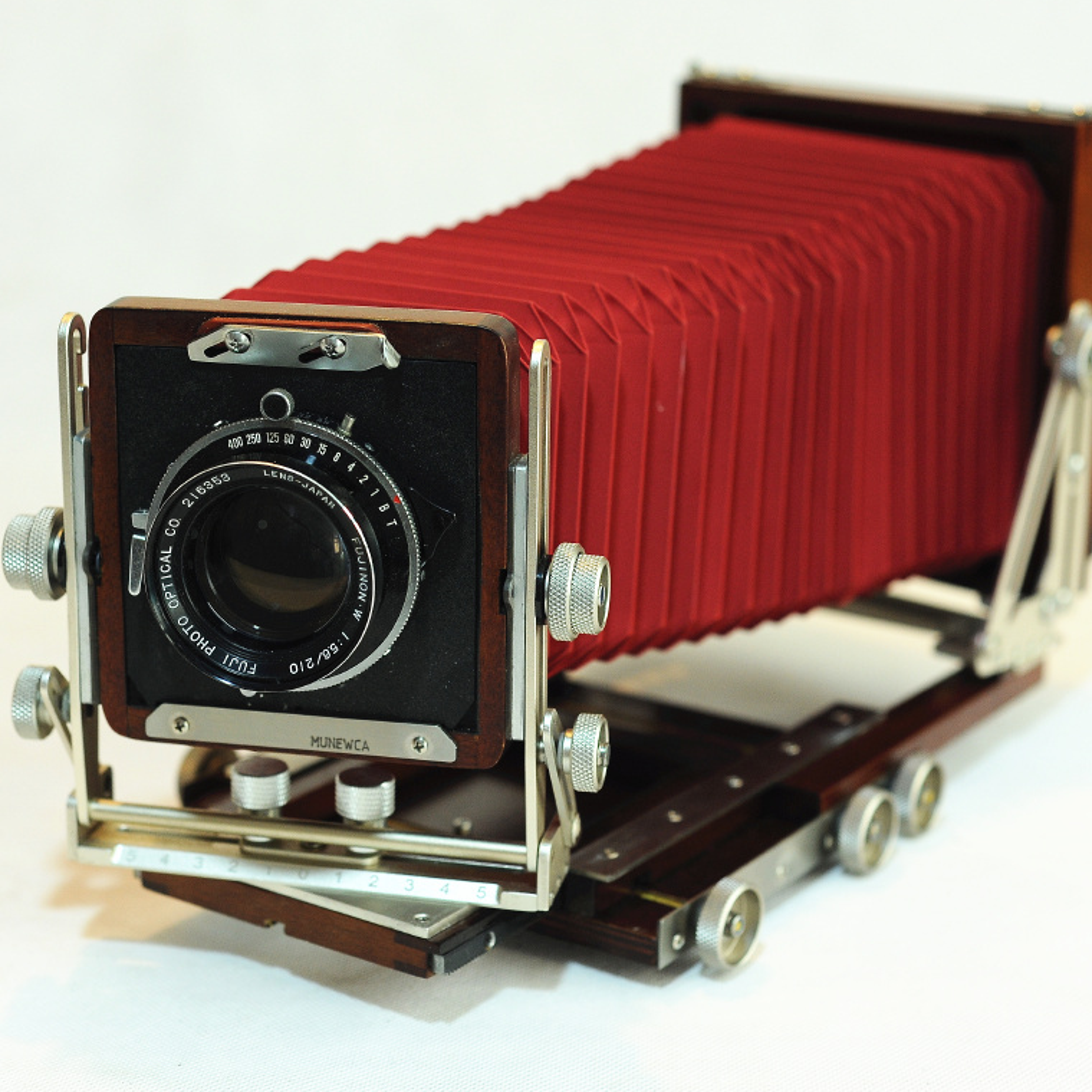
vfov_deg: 25.7
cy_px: 529
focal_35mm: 67
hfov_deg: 25.7
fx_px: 2391
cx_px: 517
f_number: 4
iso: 1000
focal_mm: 50
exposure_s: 1/60
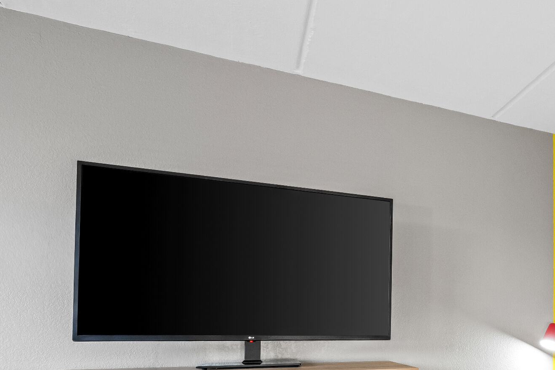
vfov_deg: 38.4
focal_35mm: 32
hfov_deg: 49.4
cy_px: 329
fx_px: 493
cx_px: 539
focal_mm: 14
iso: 800
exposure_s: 1/2
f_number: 8
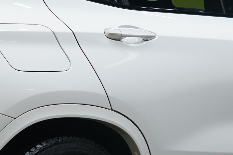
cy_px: 61
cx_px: 92
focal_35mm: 138
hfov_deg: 14.9
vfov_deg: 9.9
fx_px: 893
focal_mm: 32
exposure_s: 1/20
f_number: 5
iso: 800
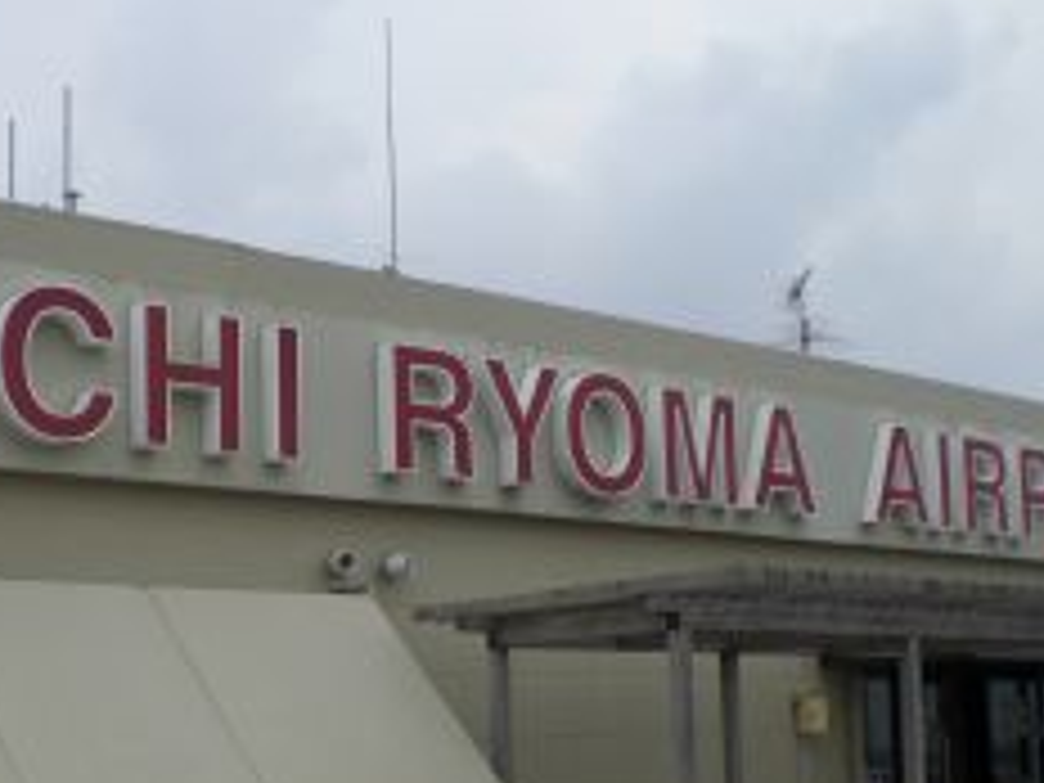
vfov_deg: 24.5
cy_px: 590
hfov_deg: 32.7
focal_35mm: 59
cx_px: 454
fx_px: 1779
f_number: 4.4
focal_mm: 6.3
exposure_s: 1/640
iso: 50
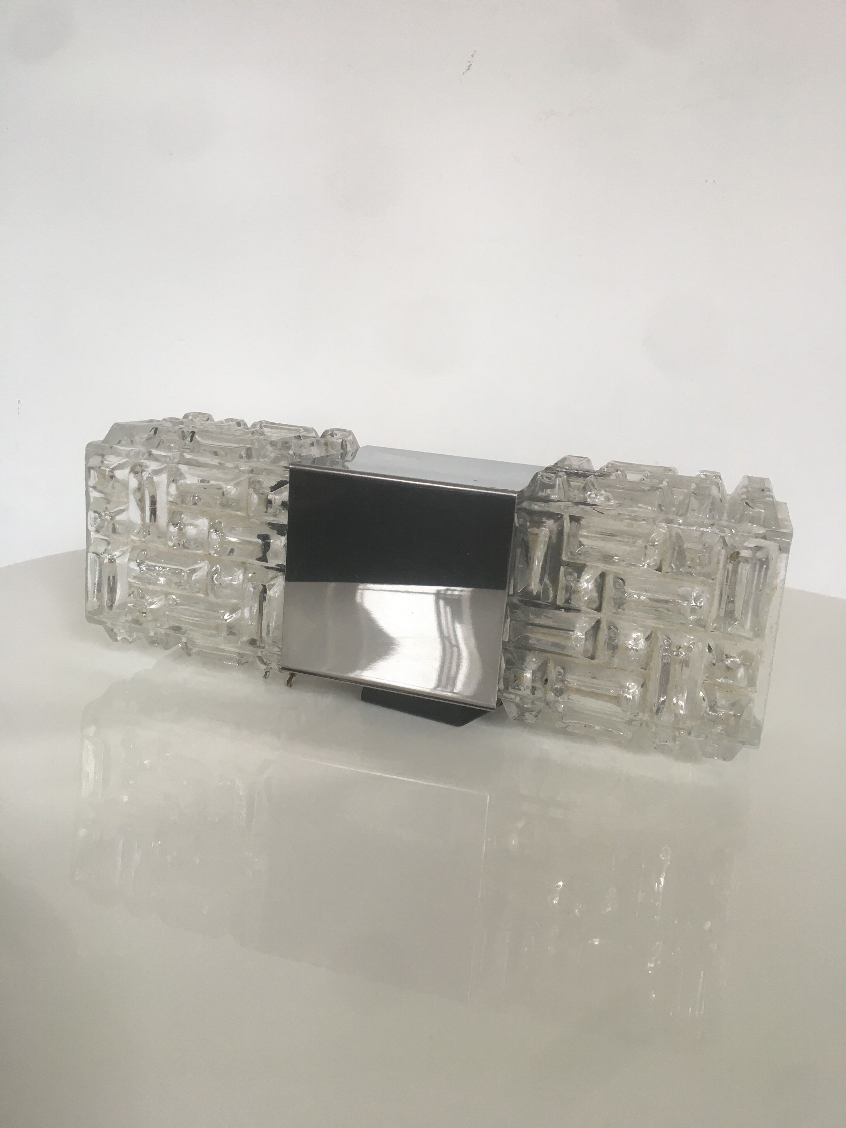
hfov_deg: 48.2
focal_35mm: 29
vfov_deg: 61.7
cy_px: 564
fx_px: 945
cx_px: 423
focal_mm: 4.15
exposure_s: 1/33
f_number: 2.2
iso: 25
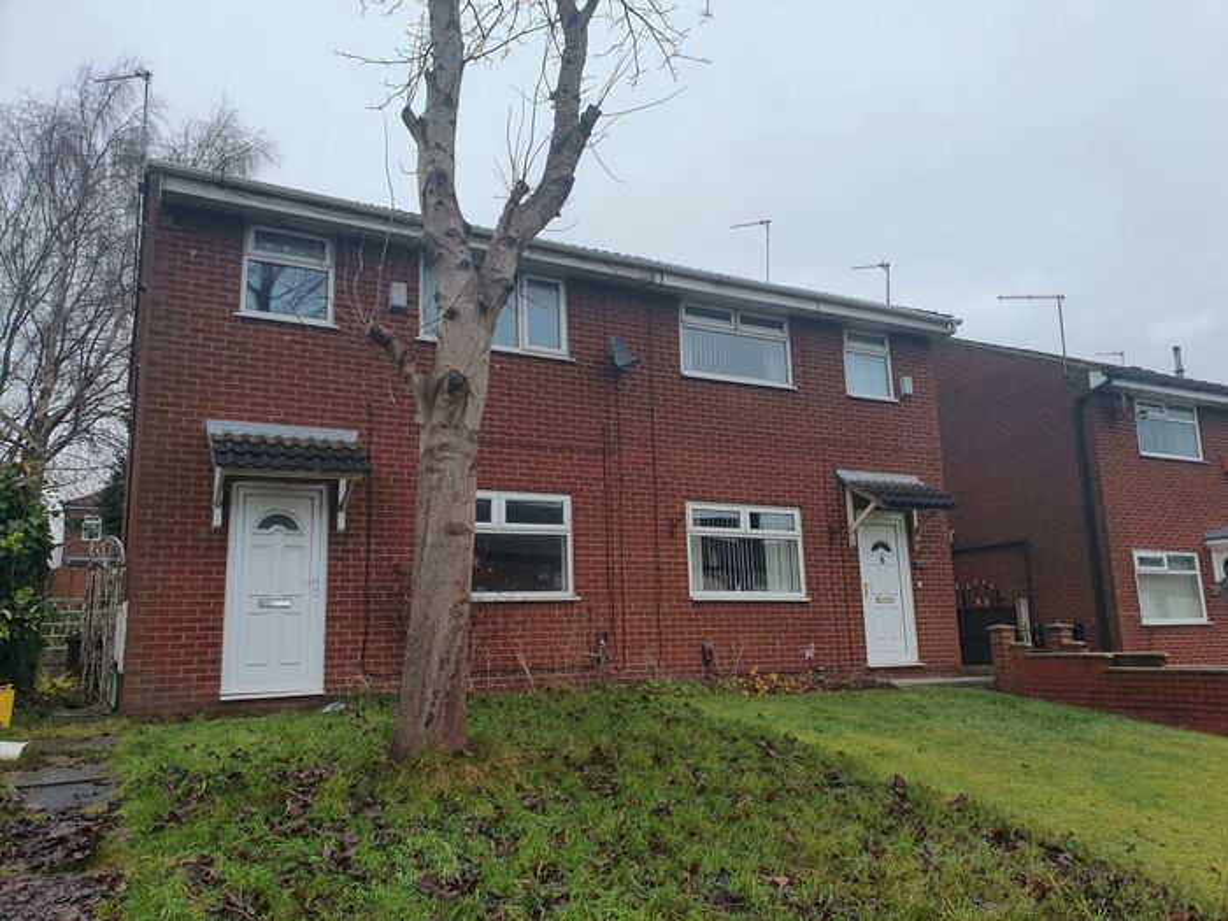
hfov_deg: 67.3
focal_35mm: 26
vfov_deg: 53.1
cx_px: 614
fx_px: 922
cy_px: 460
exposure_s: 1/215
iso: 50
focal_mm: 4.32
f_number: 2.4
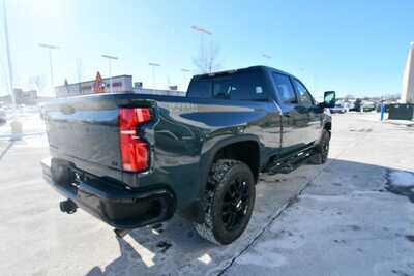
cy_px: 138
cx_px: 207
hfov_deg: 86.9
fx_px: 219
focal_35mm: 19
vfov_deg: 64.6
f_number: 8
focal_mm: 13
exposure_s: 1/250
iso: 110
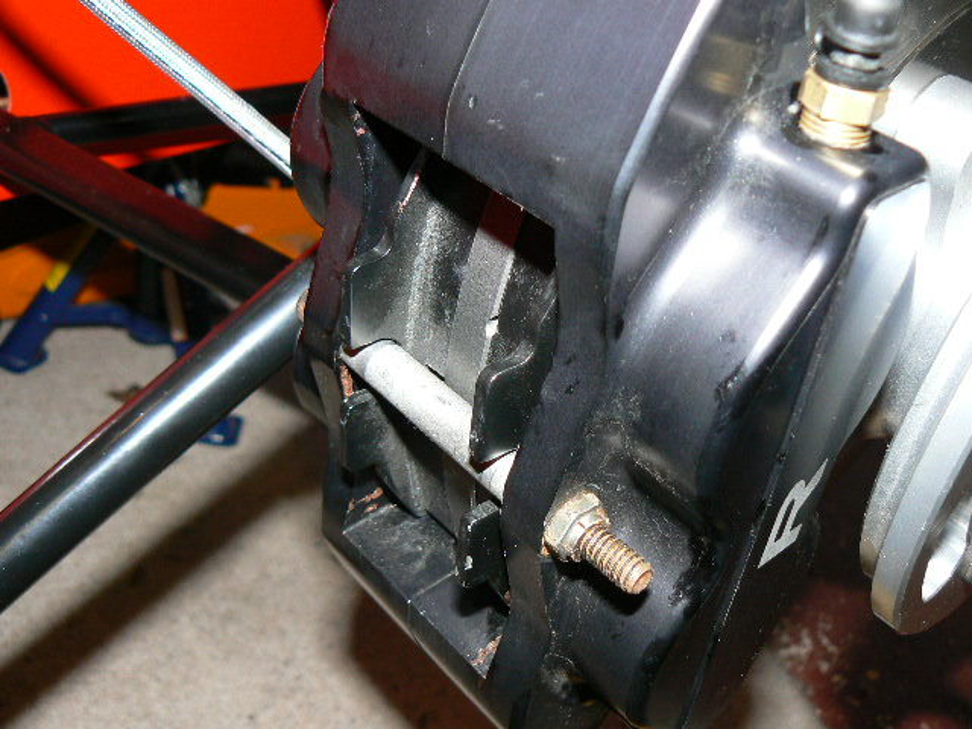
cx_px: 486
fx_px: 1011
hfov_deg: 51.4
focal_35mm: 36
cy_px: 364
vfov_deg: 39.7
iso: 100
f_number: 2.8
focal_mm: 6
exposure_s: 1/30
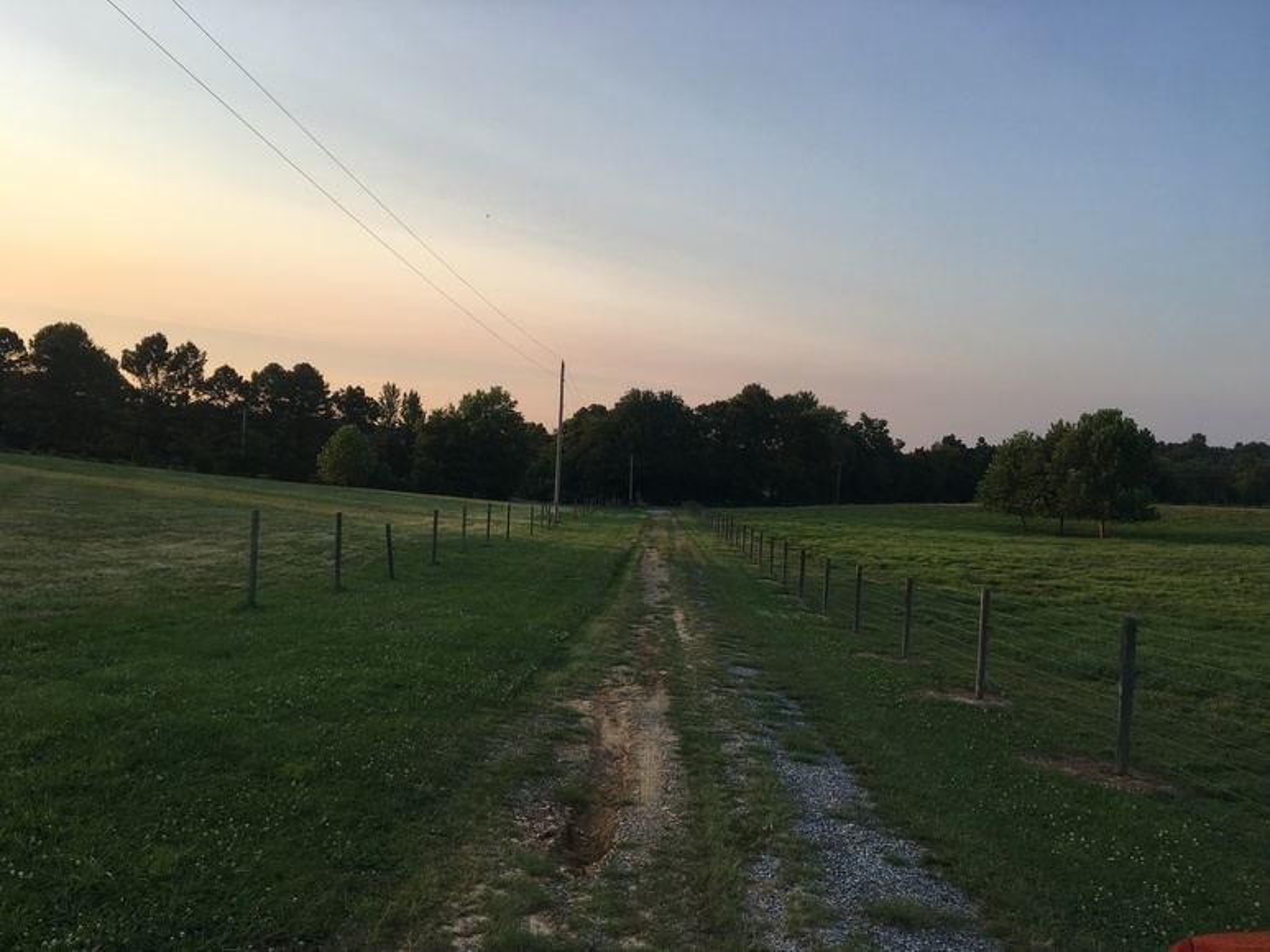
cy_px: 476
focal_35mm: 29
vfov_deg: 48.2
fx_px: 1064
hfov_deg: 61.7
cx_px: 635
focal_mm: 4.15
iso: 25
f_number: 2.2
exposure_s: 1/625
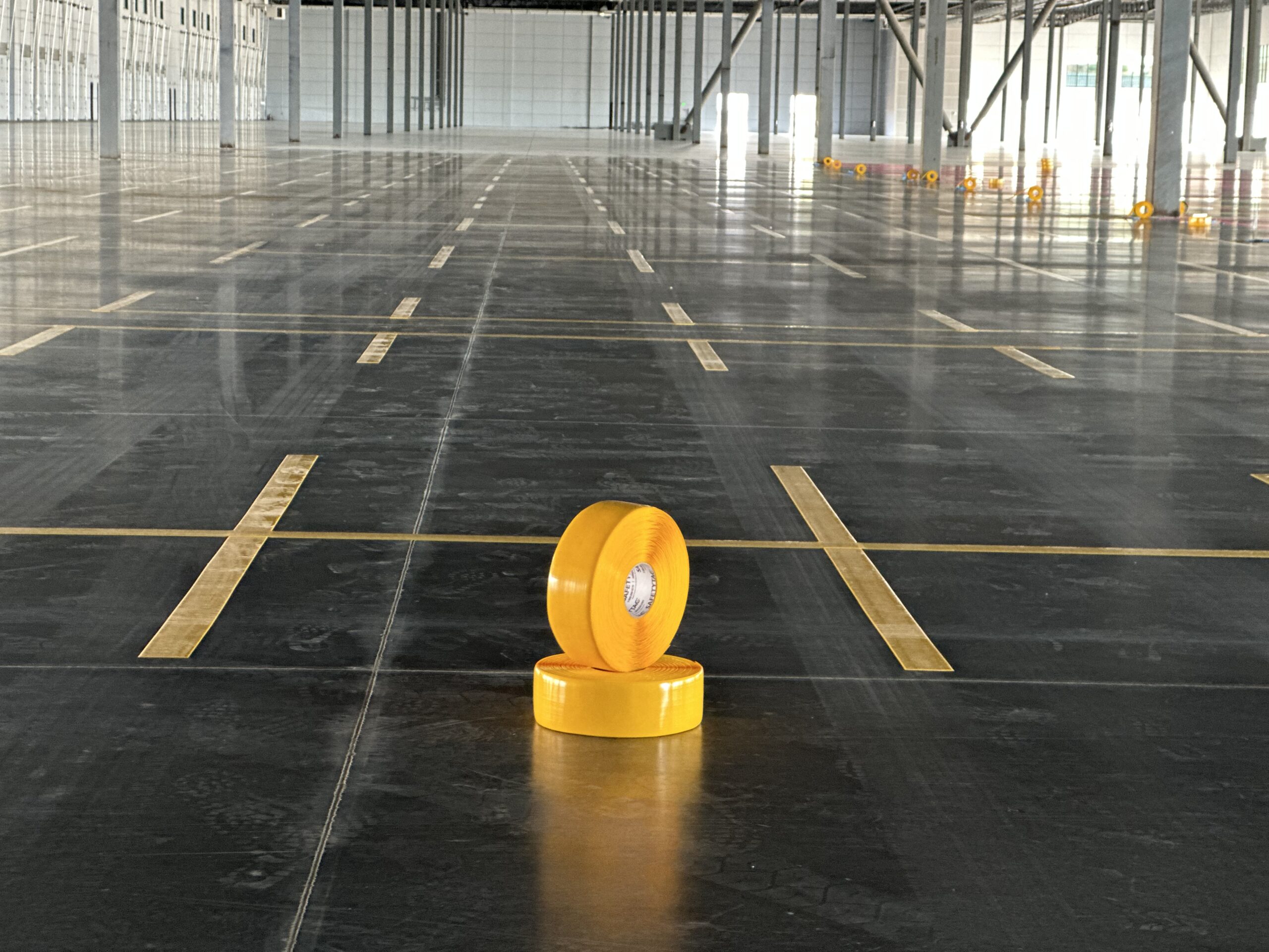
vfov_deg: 19.1
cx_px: 634
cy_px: 476
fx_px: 2823
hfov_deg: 25.3
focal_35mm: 77
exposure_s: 1/15
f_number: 2.8
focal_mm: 9
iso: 400
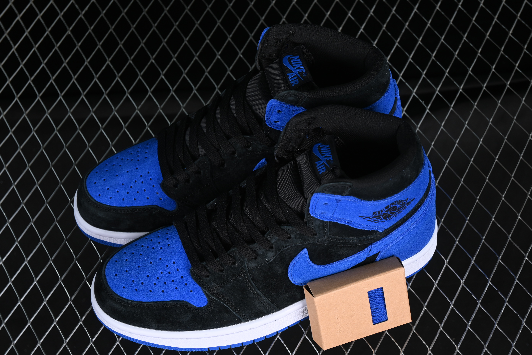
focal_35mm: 75
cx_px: 266
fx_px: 1108
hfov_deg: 27.0
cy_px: 178
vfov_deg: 18.2
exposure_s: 1/50
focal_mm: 50
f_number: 6.3
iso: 160
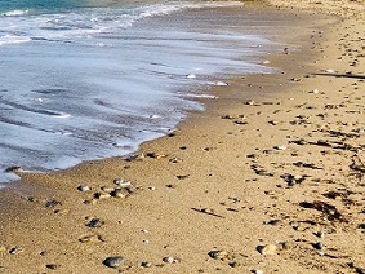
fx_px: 696
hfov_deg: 27.0
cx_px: -36
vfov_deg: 21.8
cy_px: 40
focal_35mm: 66
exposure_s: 1/2183
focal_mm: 3.99
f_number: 1.8
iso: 20
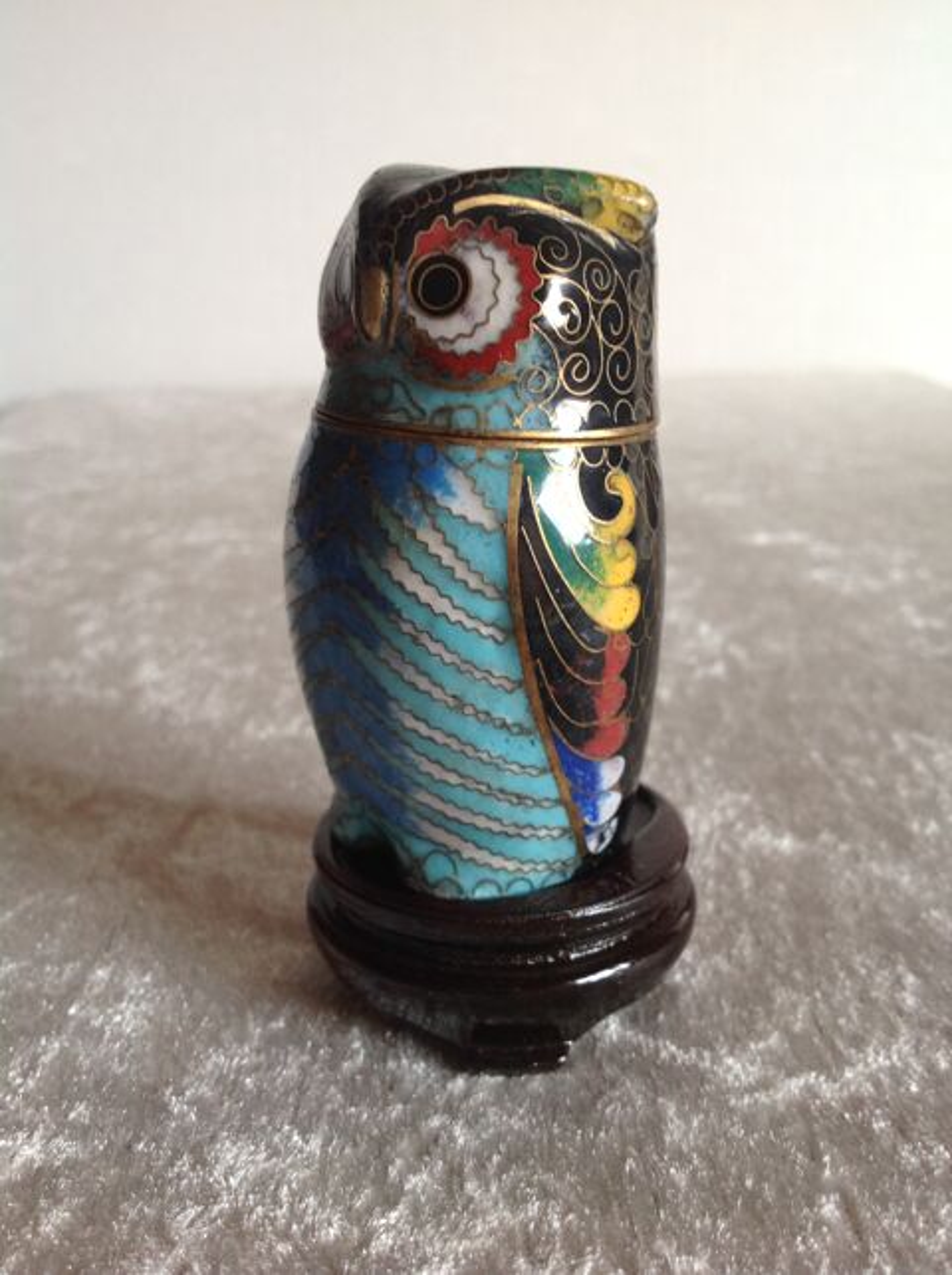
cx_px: 476
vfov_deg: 52.7
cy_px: 638
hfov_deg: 40.6
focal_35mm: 35
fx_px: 1287
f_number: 2.4
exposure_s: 1/20
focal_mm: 4.28
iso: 64
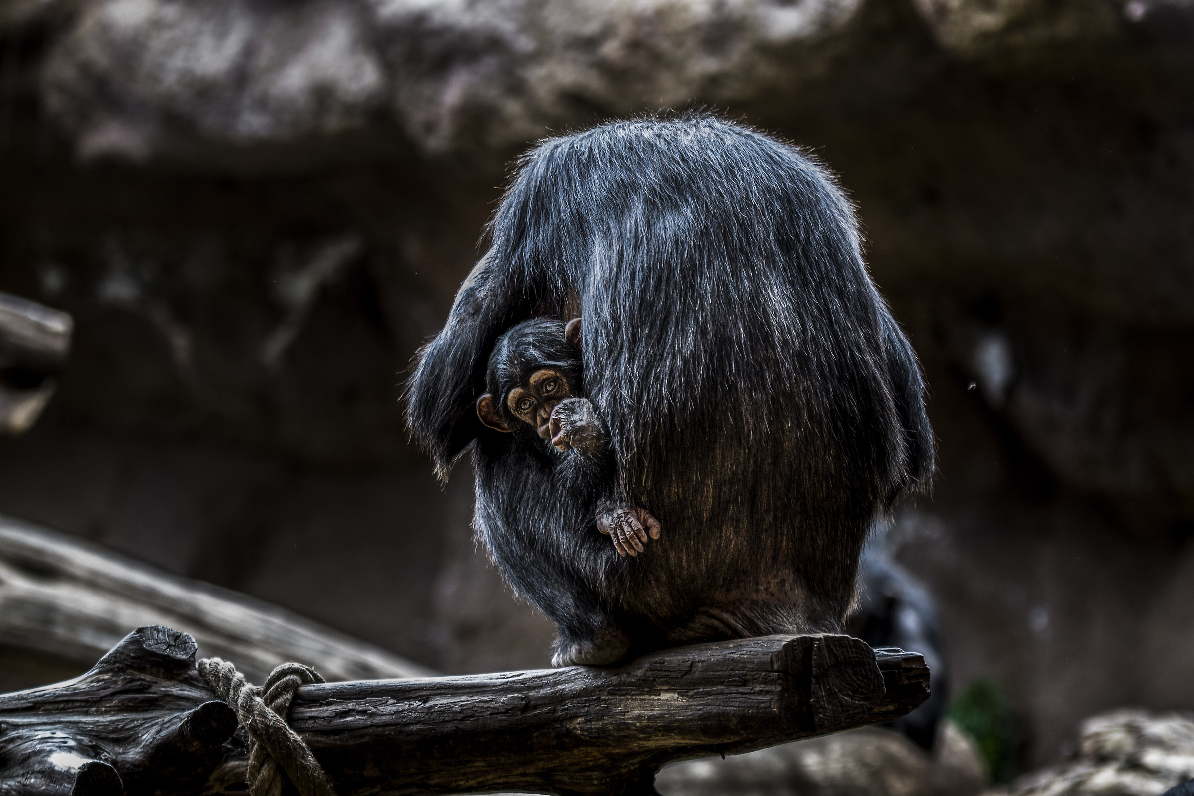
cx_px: 597
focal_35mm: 150
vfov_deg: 9.1
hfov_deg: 13.7
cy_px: 398
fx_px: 4975
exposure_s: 1/200
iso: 400
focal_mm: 100
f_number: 2.8
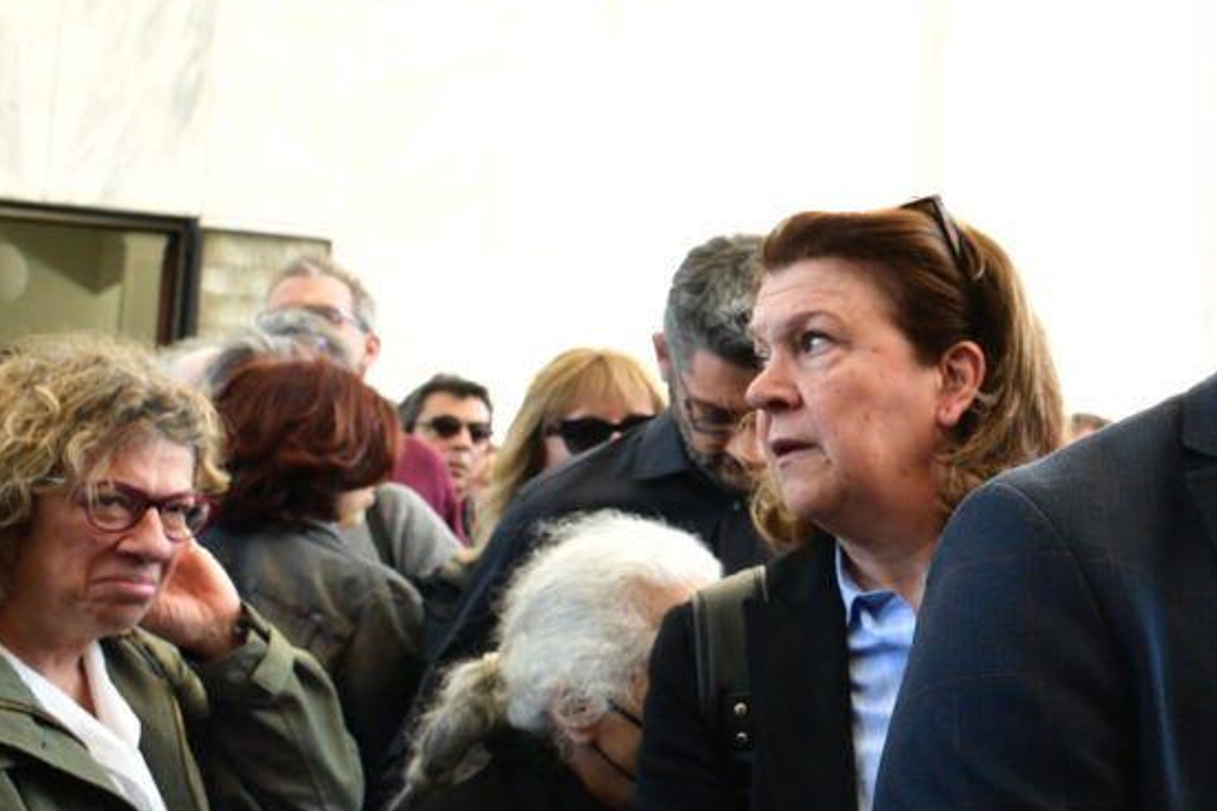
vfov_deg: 21.2
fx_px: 2166
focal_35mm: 64
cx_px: 1281
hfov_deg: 28.9
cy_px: 361
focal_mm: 29.5
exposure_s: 1/400
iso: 3200
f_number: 7.1
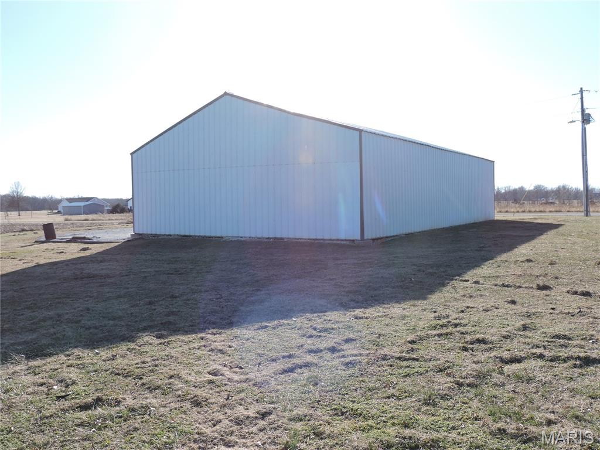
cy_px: 225
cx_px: 300
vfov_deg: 46.8
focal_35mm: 30
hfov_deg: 60.0
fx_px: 520
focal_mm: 5.4
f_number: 3.1
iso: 100
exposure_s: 1/640
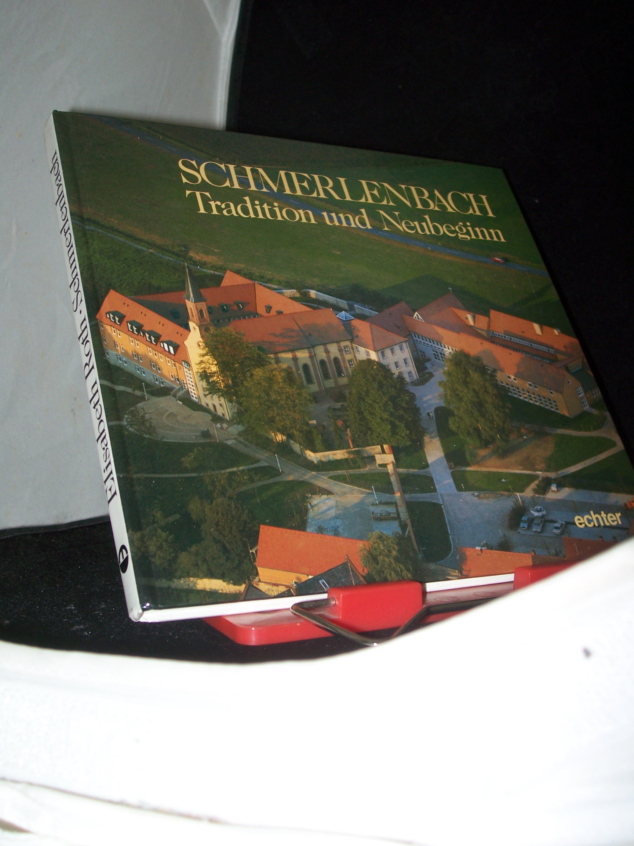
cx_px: 317
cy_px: 423
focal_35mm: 42
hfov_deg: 34.3
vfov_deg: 44.8
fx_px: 1026
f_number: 2.8
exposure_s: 1/60
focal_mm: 7
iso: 80
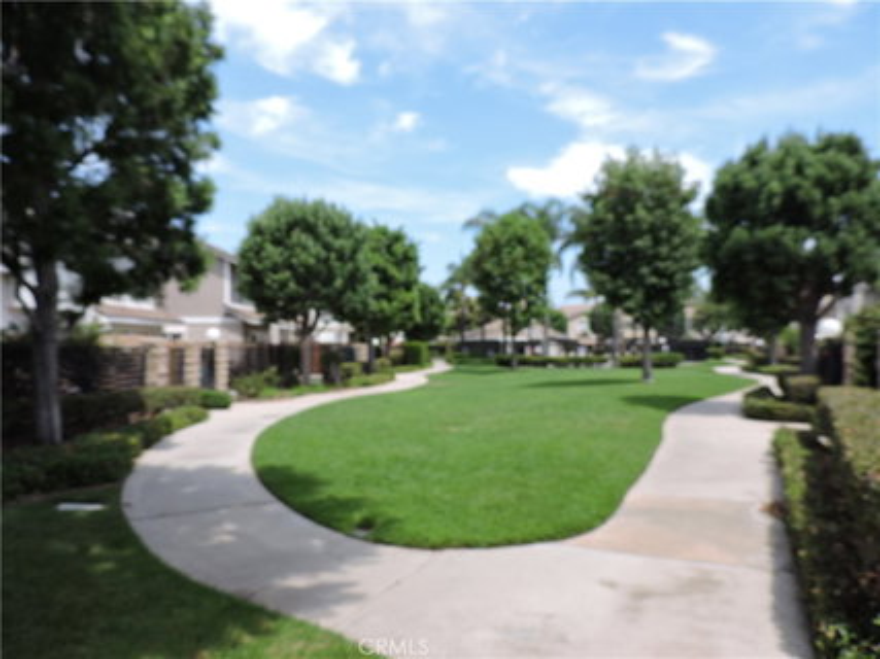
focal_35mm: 24
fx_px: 610
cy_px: 330
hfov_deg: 71.6
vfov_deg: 56.8
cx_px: 440
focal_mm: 4.3
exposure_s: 1/800
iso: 100
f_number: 3
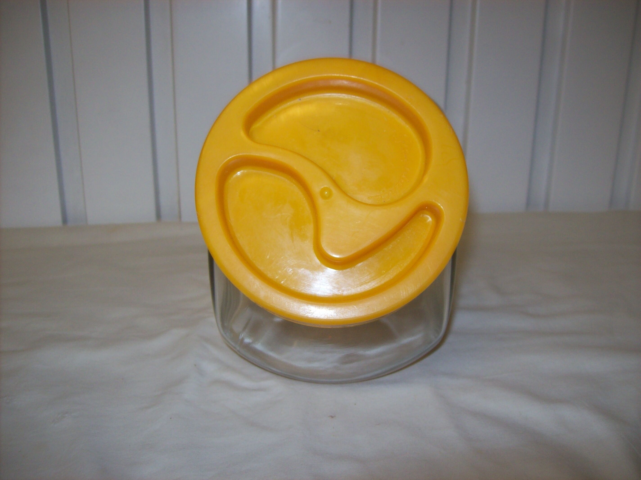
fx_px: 666
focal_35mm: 36
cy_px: 240
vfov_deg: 39.6
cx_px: 320
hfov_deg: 51.4
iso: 80
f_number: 2.7
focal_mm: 6
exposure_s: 1/64
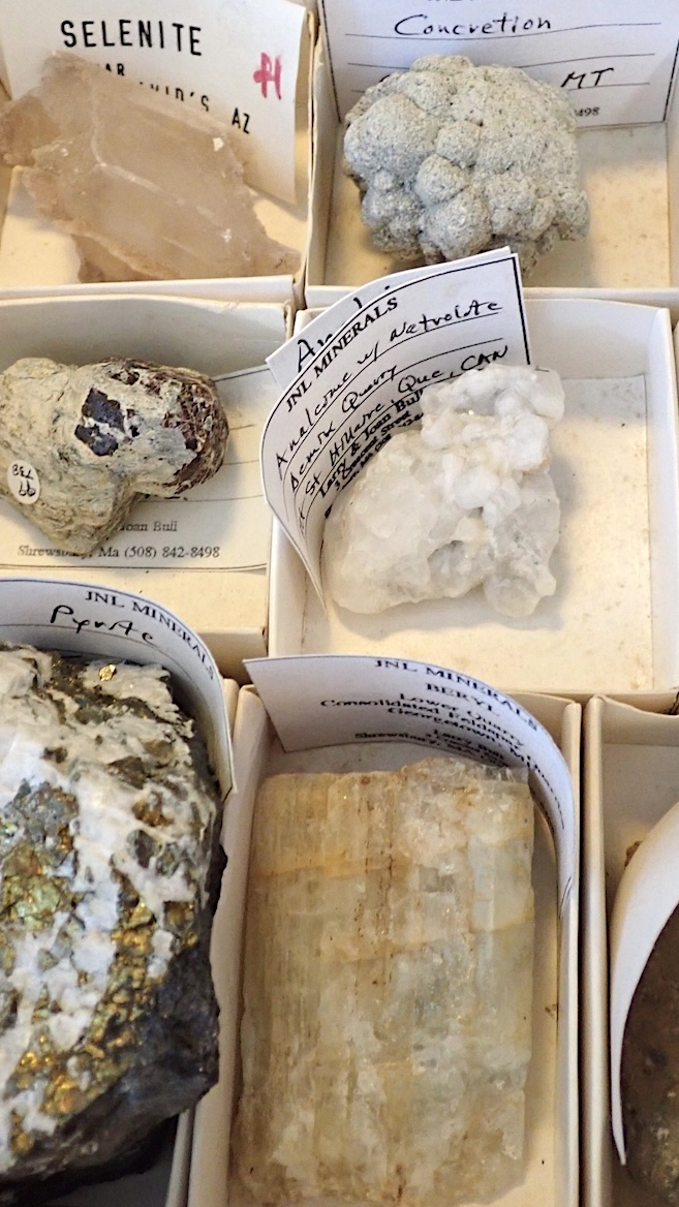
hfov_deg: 28.3
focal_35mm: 42
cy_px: 583
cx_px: 261
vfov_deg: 48.3
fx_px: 1344
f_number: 2.5
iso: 800
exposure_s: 1/30
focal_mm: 6.37
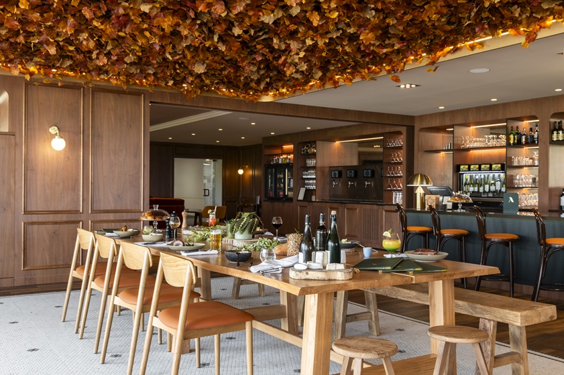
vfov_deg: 36.8
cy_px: 188
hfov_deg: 53.2
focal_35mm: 36
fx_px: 564
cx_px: 282
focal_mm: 24
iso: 80
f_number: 7.1
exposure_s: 1/15
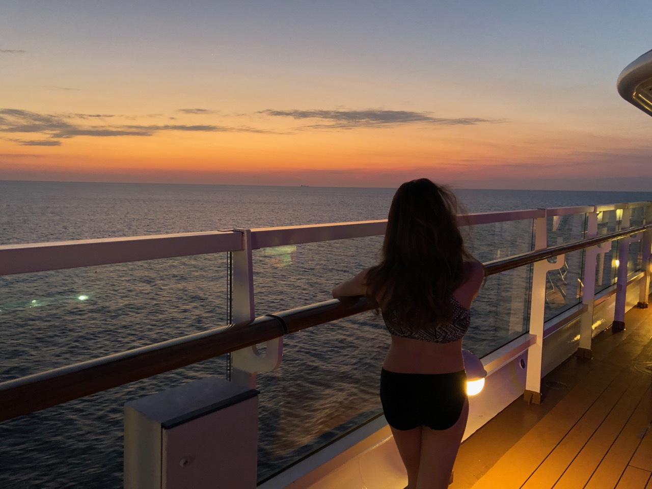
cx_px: 326
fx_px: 527
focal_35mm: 28
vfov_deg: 49.7
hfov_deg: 63.4
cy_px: 244
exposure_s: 1/30
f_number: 1.8
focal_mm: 4
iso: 320
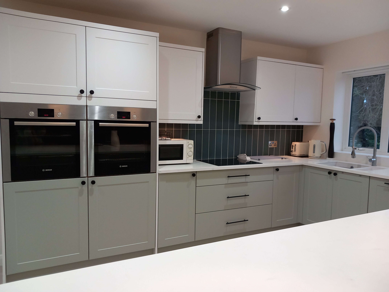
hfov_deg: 65.3
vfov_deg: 51.4
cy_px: 146
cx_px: 194
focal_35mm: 27
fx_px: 303
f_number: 1.8
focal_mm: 4
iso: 160
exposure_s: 1/50
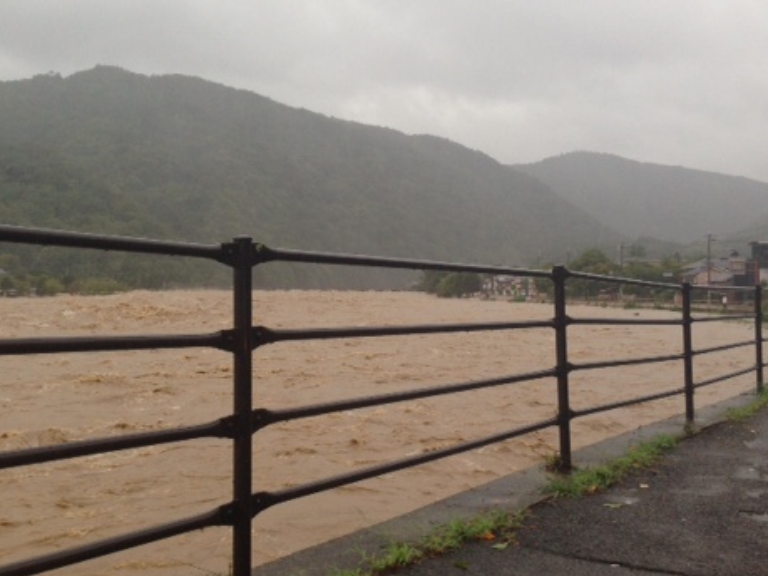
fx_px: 1020
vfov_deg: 31.4
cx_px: 350
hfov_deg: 41.2
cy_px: 231
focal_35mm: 46
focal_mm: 4.13
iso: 80
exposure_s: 1/120
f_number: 2.4
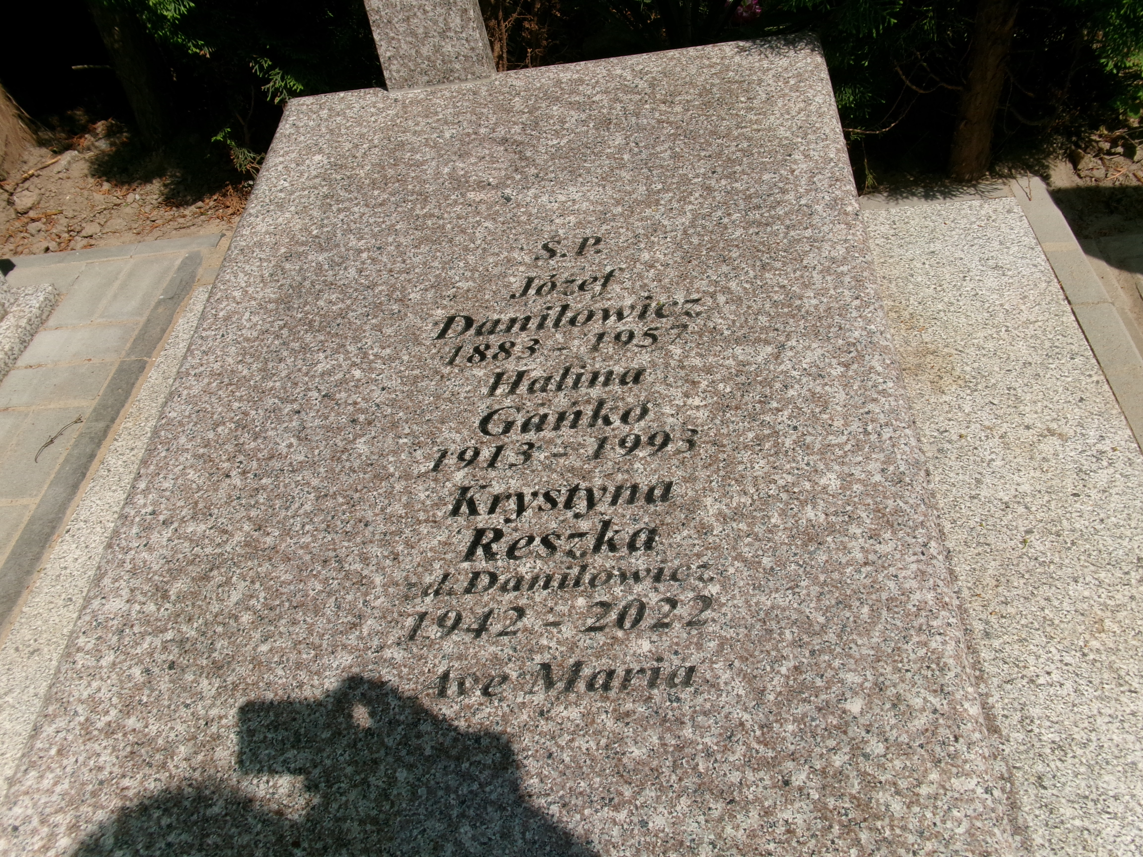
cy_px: 428
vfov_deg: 49.7
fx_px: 925
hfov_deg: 63.4
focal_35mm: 28
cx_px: 572
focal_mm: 5.1
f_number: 10.8
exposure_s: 1/170
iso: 100
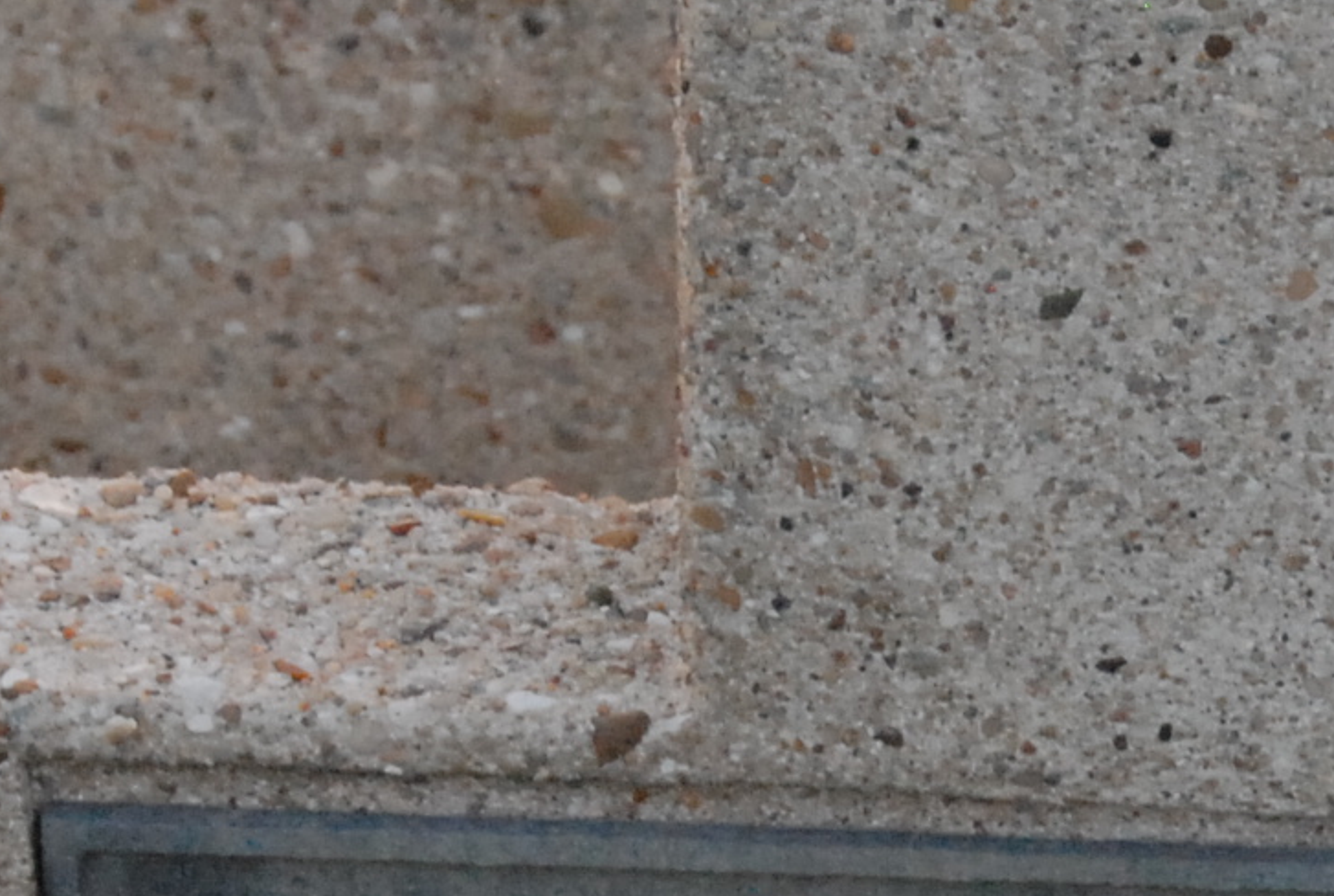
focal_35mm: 287
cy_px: 705
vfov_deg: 4.8
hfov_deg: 7.1
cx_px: 1169
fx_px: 10657
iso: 1600
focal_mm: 48
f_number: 7.1
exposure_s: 1/80
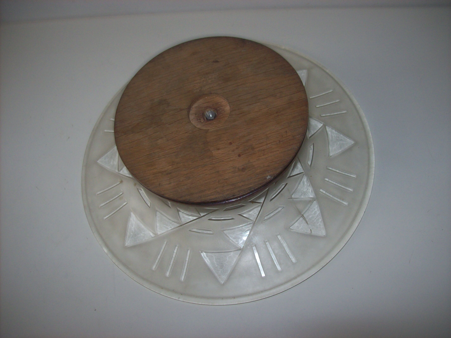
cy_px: 169
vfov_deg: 39.6
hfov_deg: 51.4
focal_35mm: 36
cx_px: 226
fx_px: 469
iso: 80
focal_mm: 6
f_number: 2.7
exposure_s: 1/64
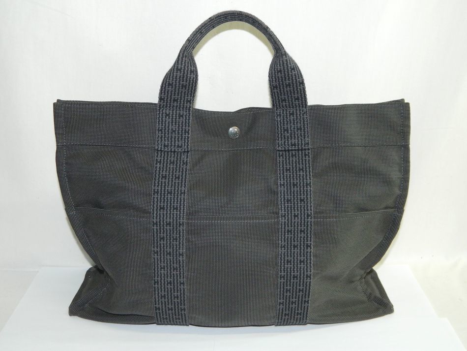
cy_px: 176
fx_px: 553
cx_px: 234
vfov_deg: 35.2
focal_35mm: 41
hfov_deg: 45.8
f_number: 3.5
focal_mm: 7.3
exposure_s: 1/30
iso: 200
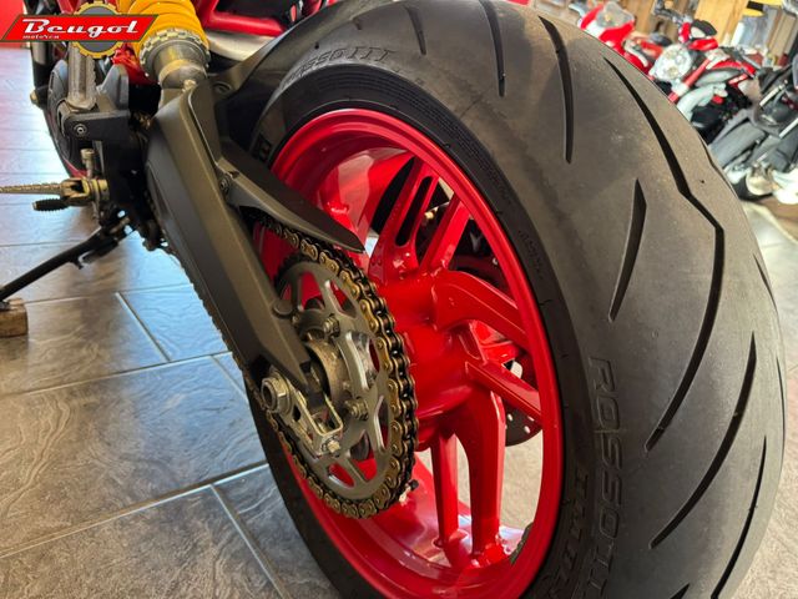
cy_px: 300
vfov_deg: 56.8
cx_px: 399
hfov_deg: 71.6
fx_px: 553
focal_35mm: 24
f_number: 1.78
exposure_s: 1/50
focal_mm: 6.76
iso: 640
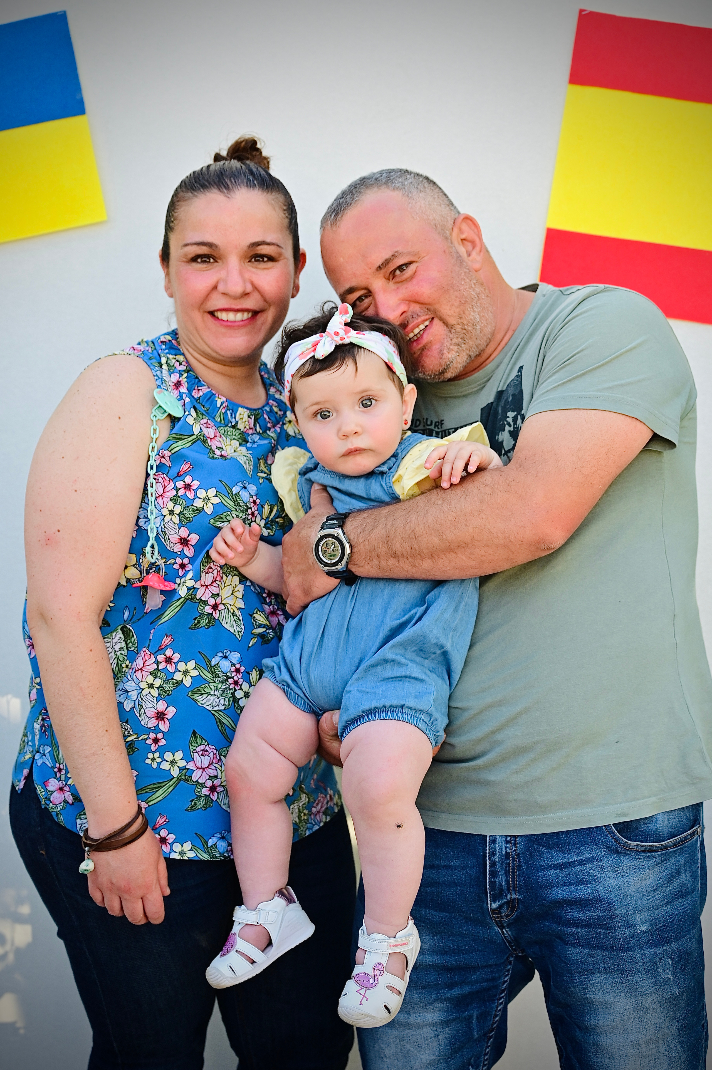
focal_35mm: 47
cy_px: 535
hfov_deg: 28.6
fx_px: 1396
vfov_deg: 41.9
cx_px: 356
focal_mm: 47
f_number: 4.5
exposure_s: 1/400
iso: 400
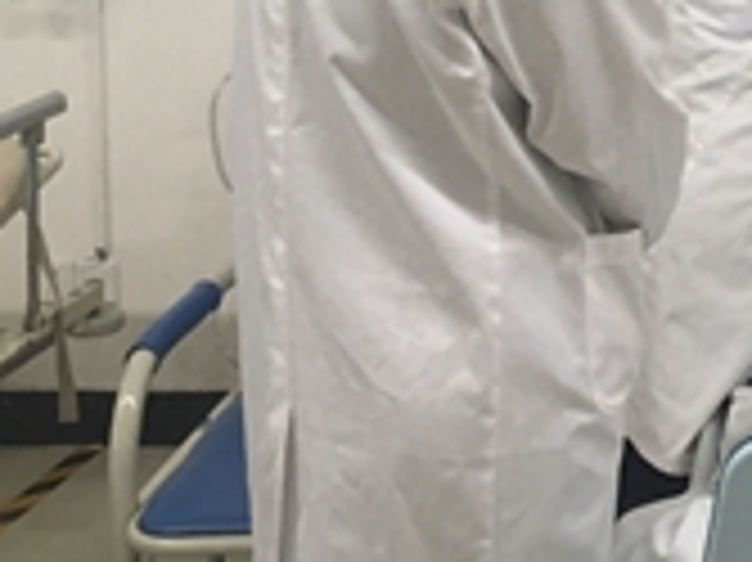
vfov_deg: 16.2
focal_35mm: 87
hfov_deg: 20.3
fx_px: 1889
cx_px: 1018
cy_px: -146
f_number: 2.2
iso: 125
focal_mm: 4.15
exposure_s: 1/33
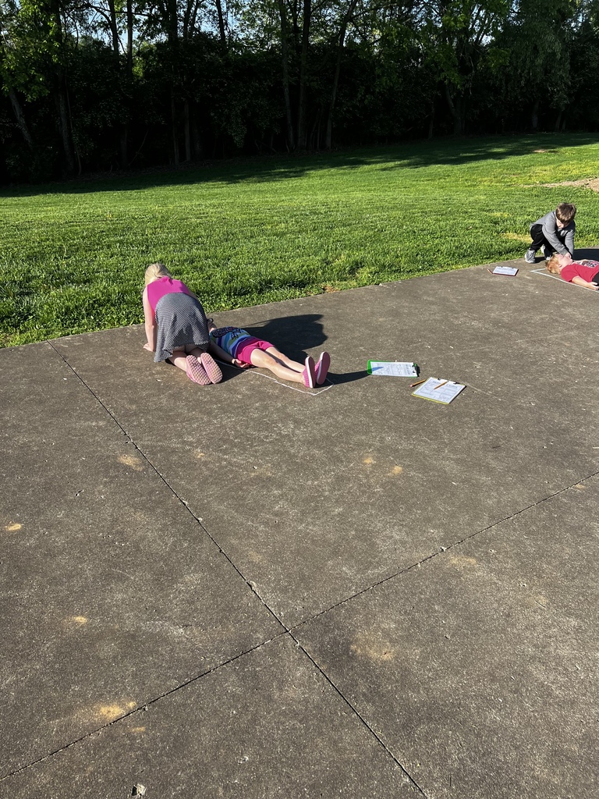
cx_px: 300
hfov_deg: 53.1
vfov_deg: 67.3
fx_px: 600
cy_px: 400
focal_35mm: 26
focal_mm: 5.7
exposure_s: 1/1751
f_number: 1.5
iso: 50
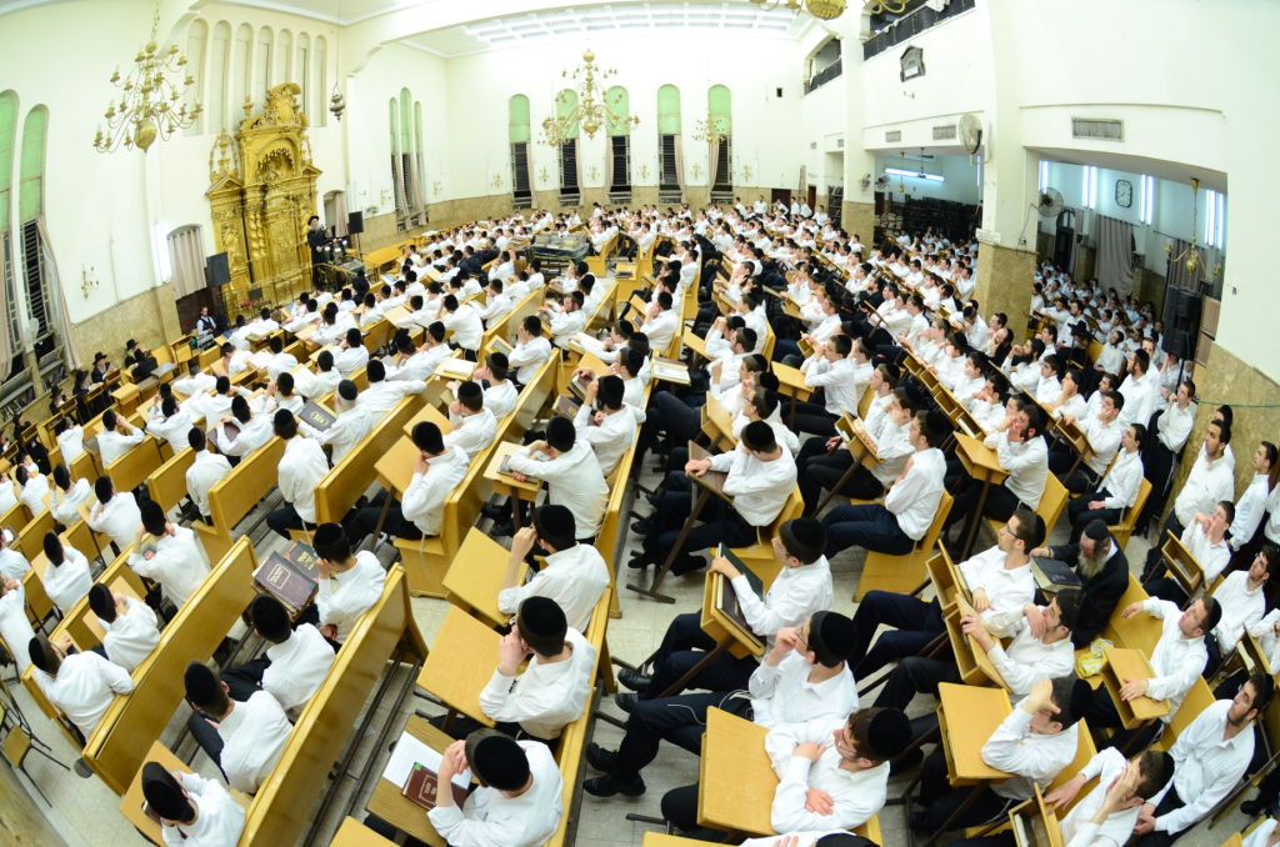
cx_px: 640
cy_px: 424
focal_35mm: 16
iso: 800
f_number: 5.6
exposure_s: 1/160
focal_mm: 10.5
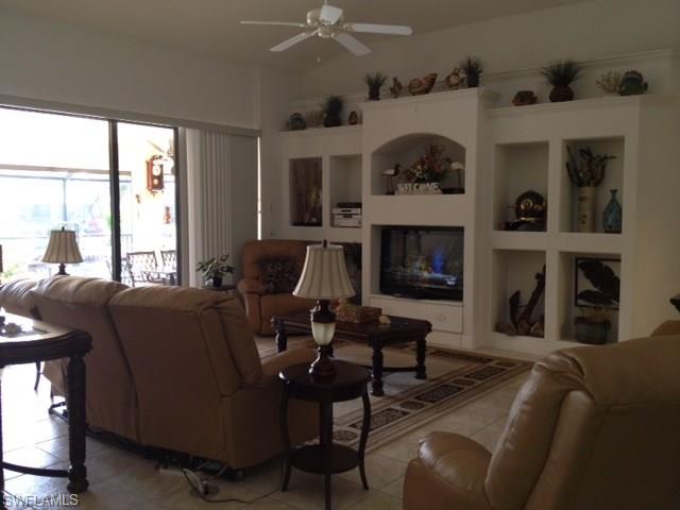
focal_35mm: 35
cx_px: 340
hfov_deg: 52.6
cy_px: 255
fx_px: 688
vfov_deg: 40.7
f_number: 2.4
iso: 50
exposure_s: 1/20
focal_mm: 4.28
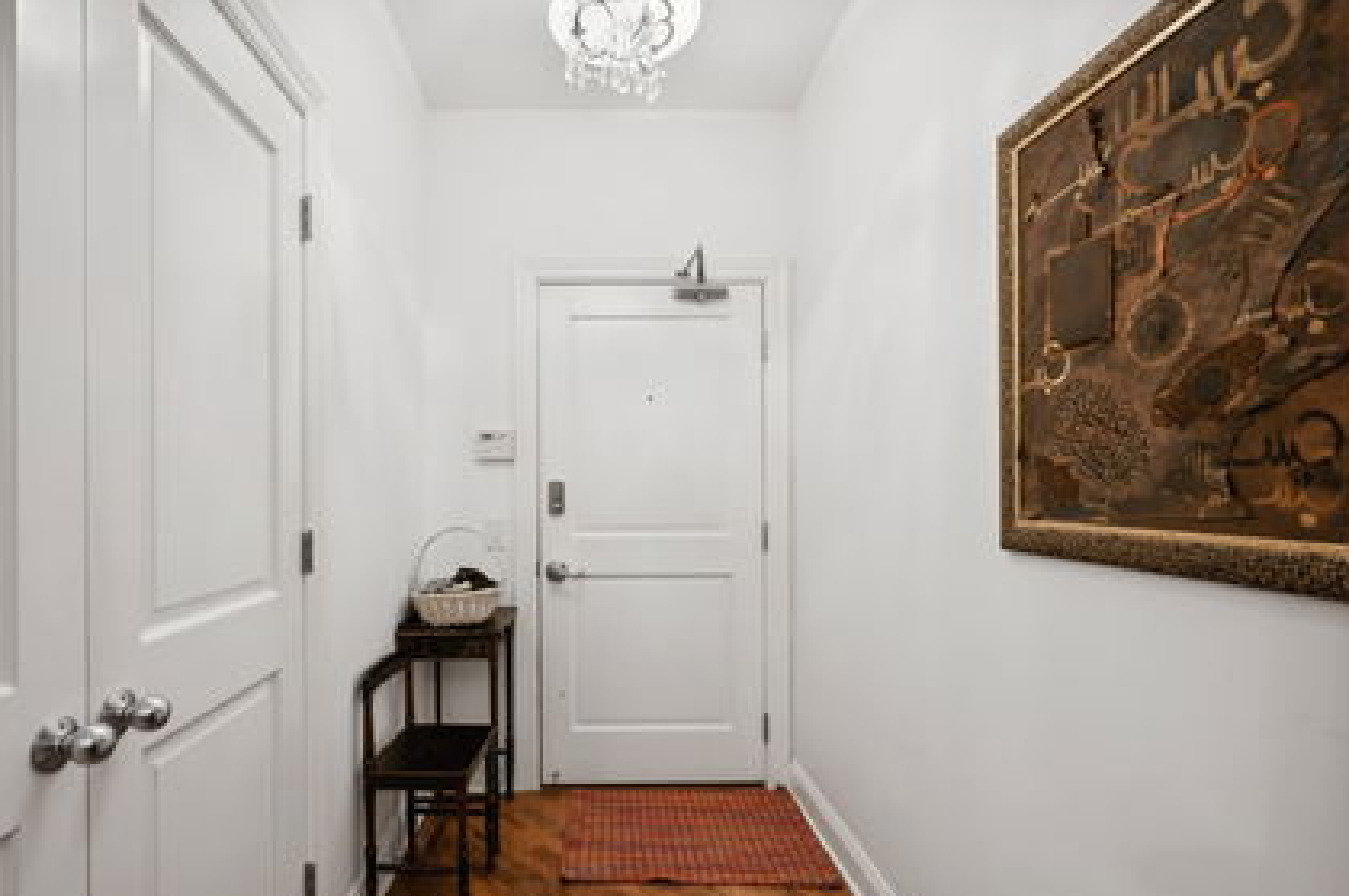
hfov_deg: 96.3
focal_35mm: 16
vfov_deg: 73.3
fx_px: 599
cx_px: 591
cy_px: 506
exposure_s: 1/1.25
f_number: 10
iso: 100
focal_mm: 14
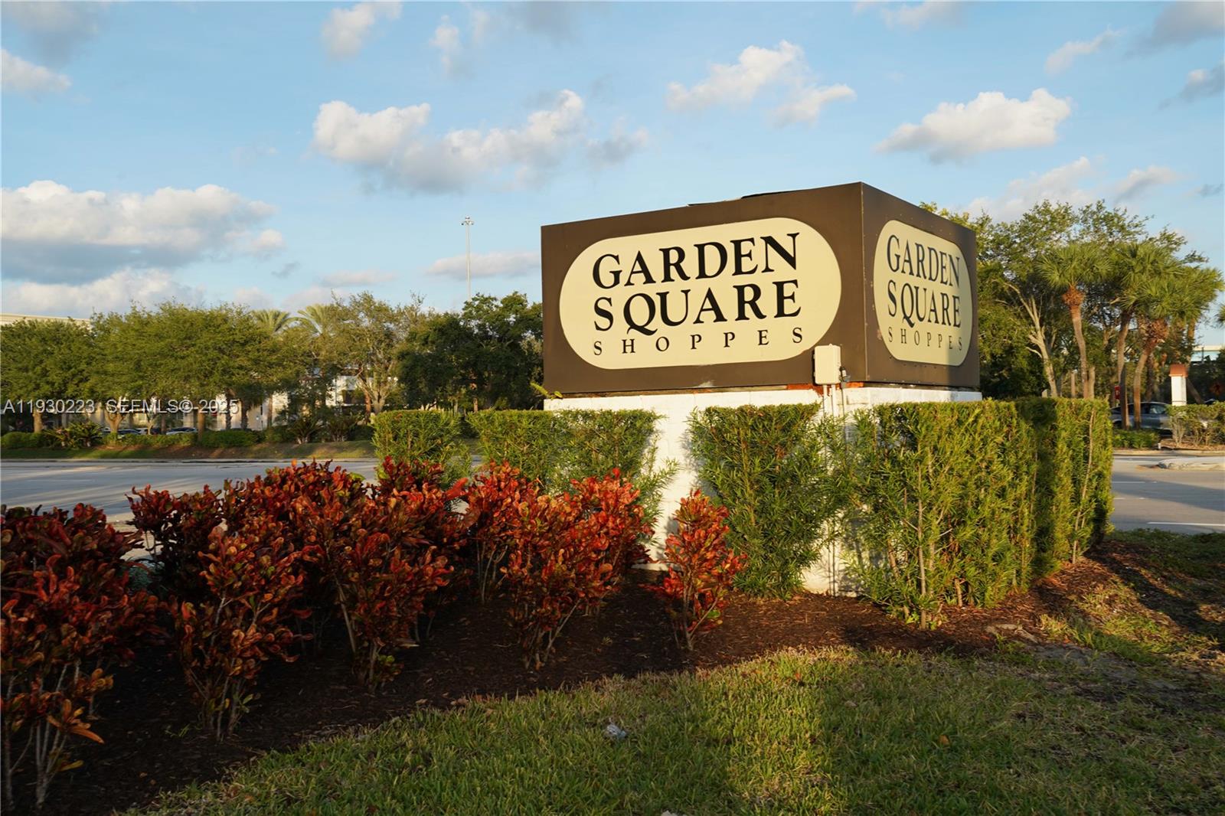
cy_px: 408
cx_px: 612
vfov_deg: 37.8
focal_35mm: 35
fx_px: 1191
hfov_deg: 54.4
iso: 100
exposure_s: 1/50
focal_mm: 35
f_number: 11
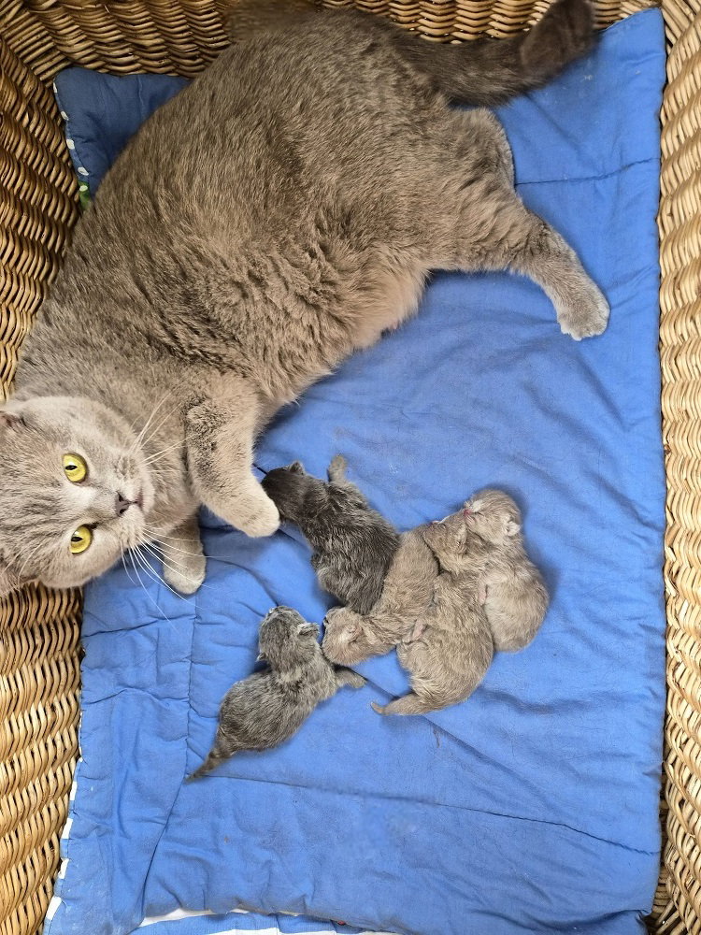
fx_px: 621
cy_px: 468
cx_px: 350
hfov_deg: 58.9
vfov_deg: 73.9
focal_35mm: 23
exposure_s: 1/100
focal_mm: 5.4
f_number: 1.8
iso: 800
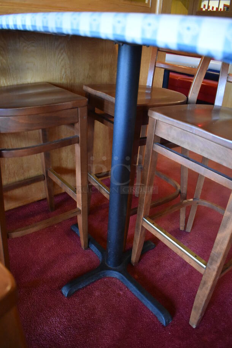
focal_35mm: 27
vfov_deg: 67.3
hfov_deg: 48.0
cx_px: 116
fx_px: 261
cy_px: 174
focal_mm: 18
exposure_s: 1/125
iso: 4500
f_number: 3.5
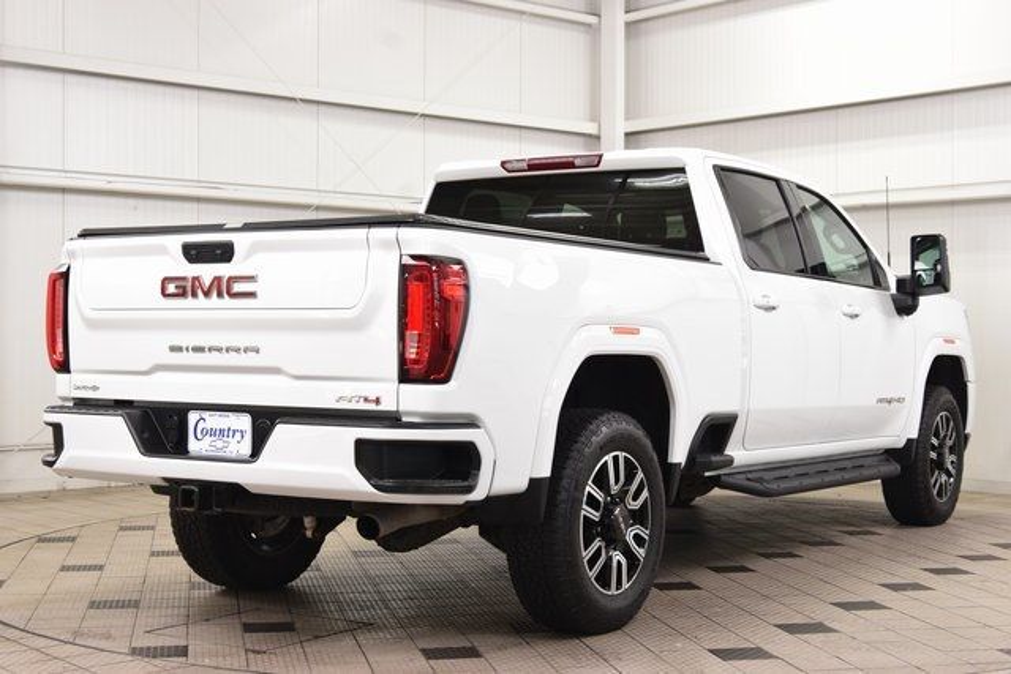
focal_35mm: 54
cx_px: 506
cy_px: 337
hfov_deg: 36.9
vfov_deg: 25.1
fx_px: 1517
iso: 1600
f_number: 8
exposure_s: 1/60
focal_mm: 36
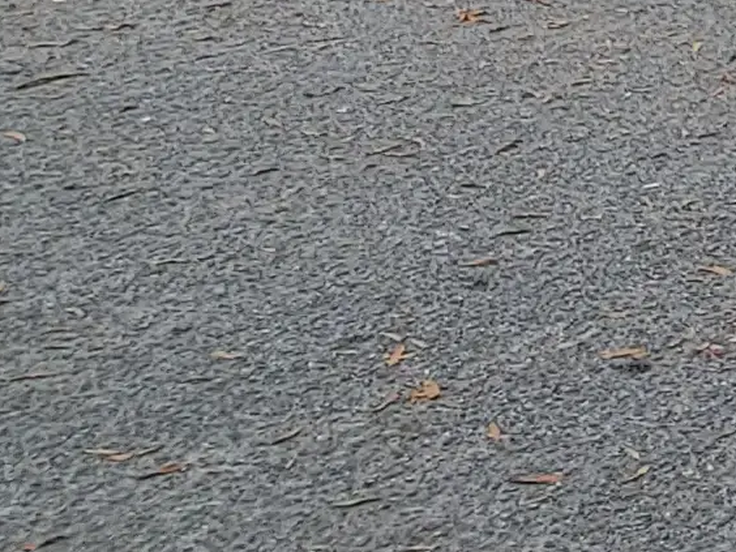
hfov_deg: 14.3
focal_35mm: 93
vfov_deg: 13.6
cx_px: 1758
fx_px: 1977
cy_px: -555
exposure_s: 1/947
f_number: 2.2
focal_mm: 2.2
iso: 50
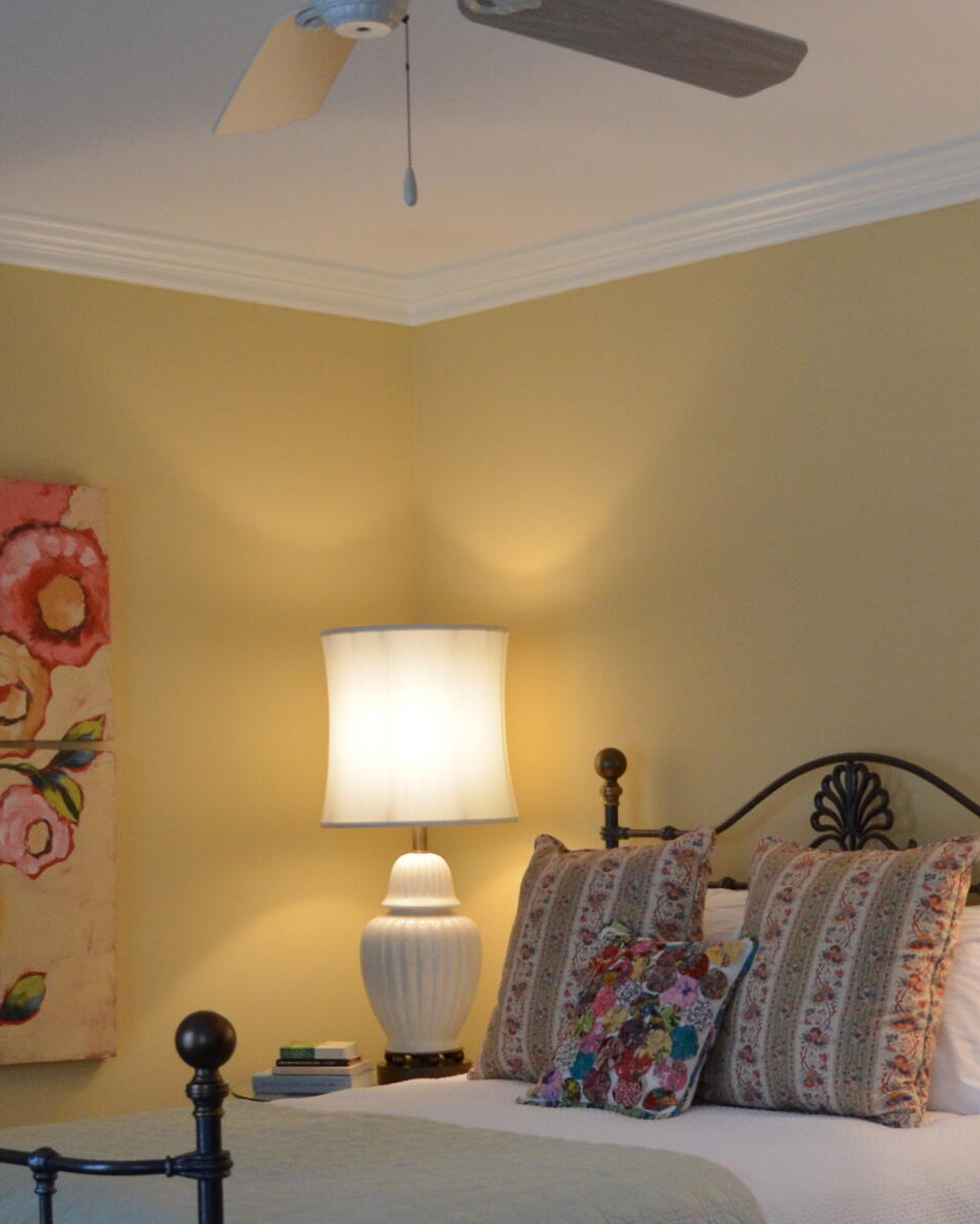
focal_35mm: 64
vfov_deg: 29.1
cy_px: 932
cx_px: 879
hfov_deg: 23.2
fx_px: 2320
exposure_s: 1/60
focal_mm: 18
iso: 900
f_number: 4
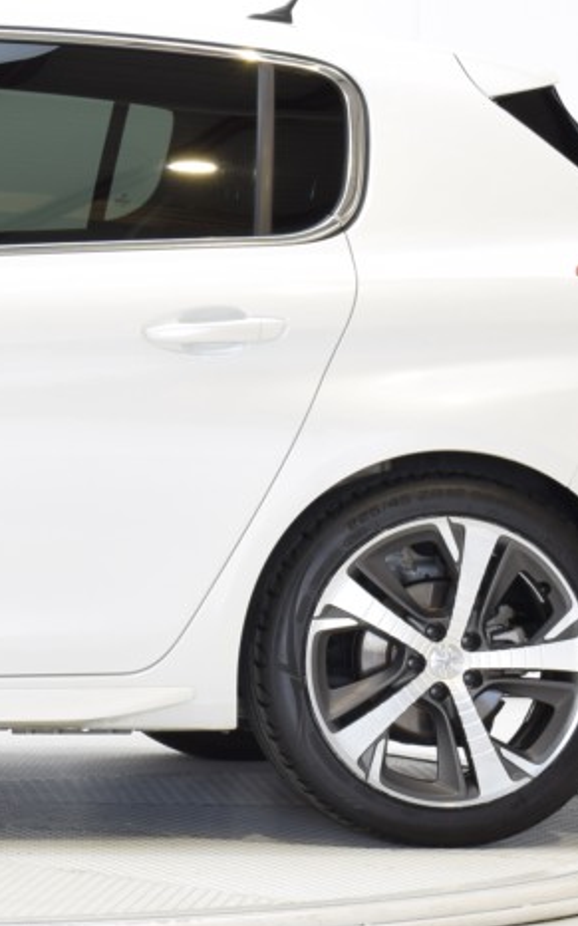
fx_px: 5590
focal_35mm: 222
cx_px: -461
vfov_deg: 9.4
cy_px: 199
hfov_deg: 5.8
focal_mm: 45
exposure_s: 1/4
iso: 100
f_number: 10
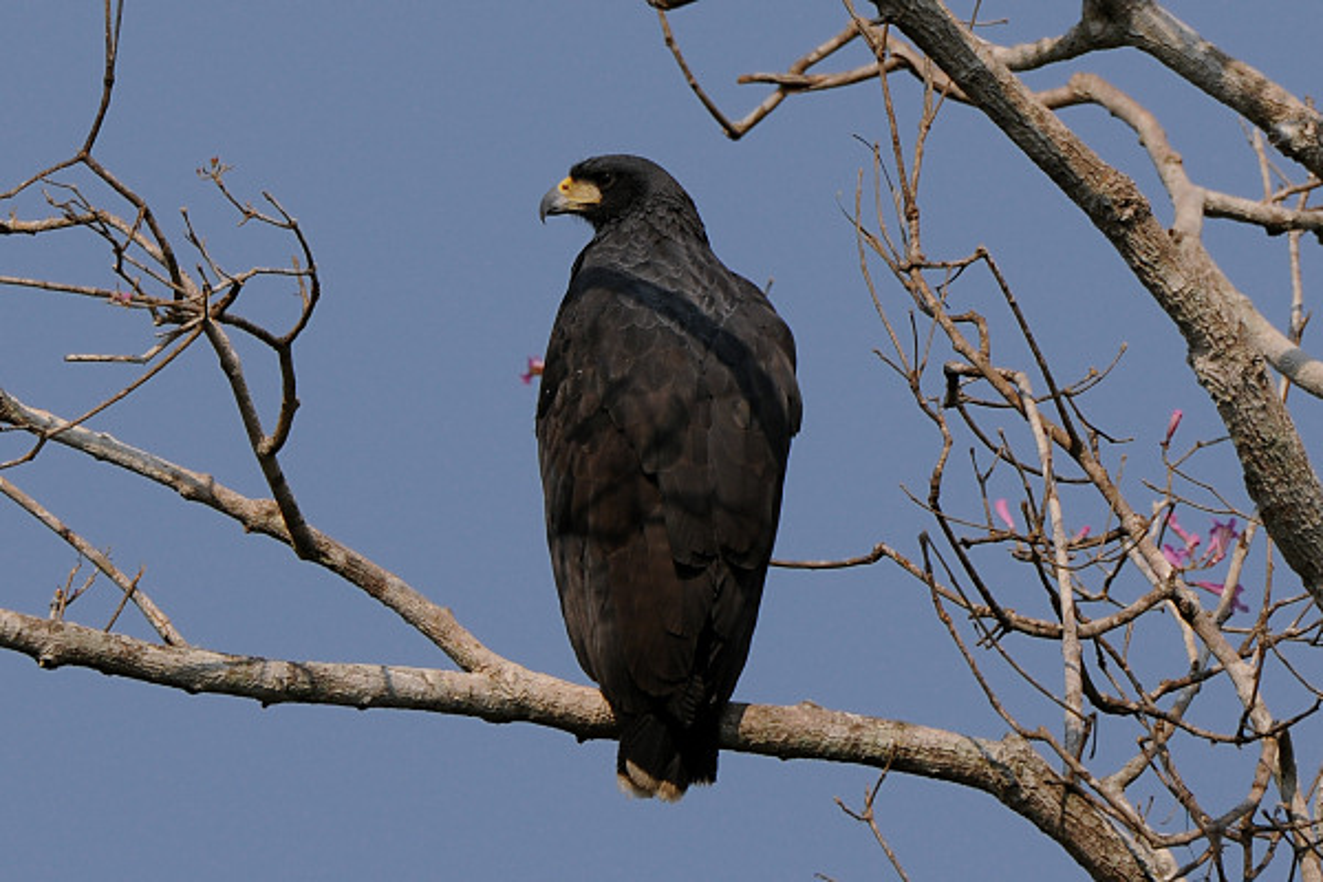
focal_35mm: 600
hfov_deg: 3.4
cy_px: 441
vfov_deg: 2.3
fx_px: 22048
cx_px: 662
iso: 200
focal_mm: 400
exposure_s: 1/1250
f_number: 5.6
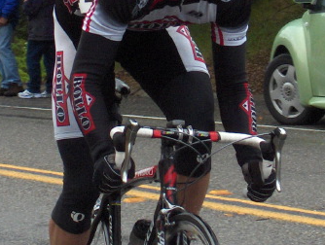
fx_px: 3293
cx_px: 195
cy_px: 75
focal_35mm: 350
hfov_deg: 5.6
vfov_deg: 4.3
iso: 200
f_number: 4.9
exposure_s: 1/532
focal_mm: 24
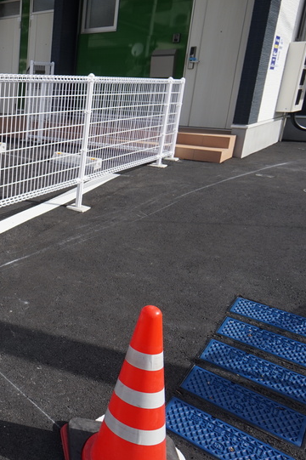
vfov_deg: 61.5
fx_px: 383
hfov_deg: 32.1
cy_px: 189
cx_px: -99
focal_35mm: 30
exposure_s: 1/250
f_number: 8
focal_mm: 10
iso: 100
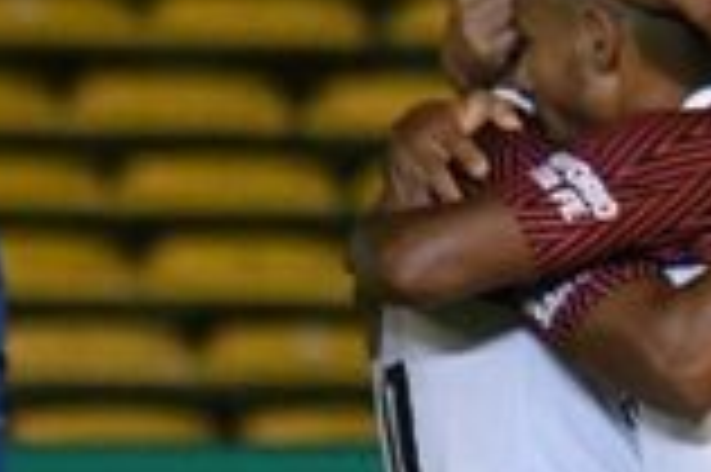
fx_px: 40248
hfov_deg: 1.0
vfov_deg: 0.7
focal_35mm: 2040
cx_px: 824
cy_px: 450
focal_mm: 280
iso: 6400
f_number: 5.6
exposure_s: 1/800
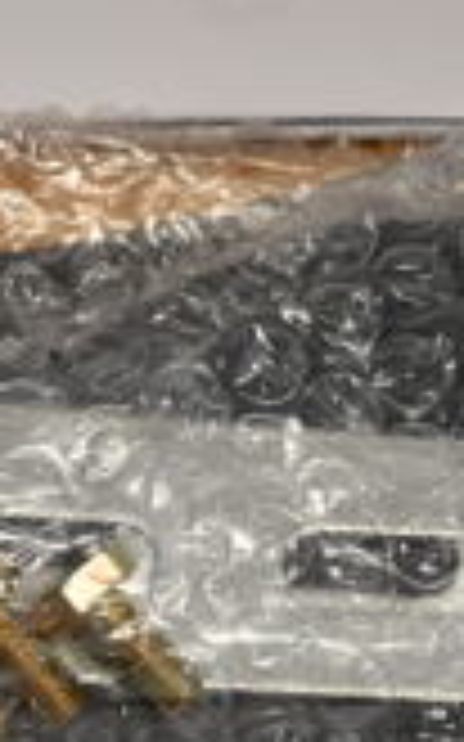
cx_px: -104
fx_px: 2066
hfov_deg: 12.5
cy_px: 567
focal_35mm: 102
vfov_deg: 20.2
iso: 250
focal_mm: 18
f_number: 3.5
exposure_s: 1/30
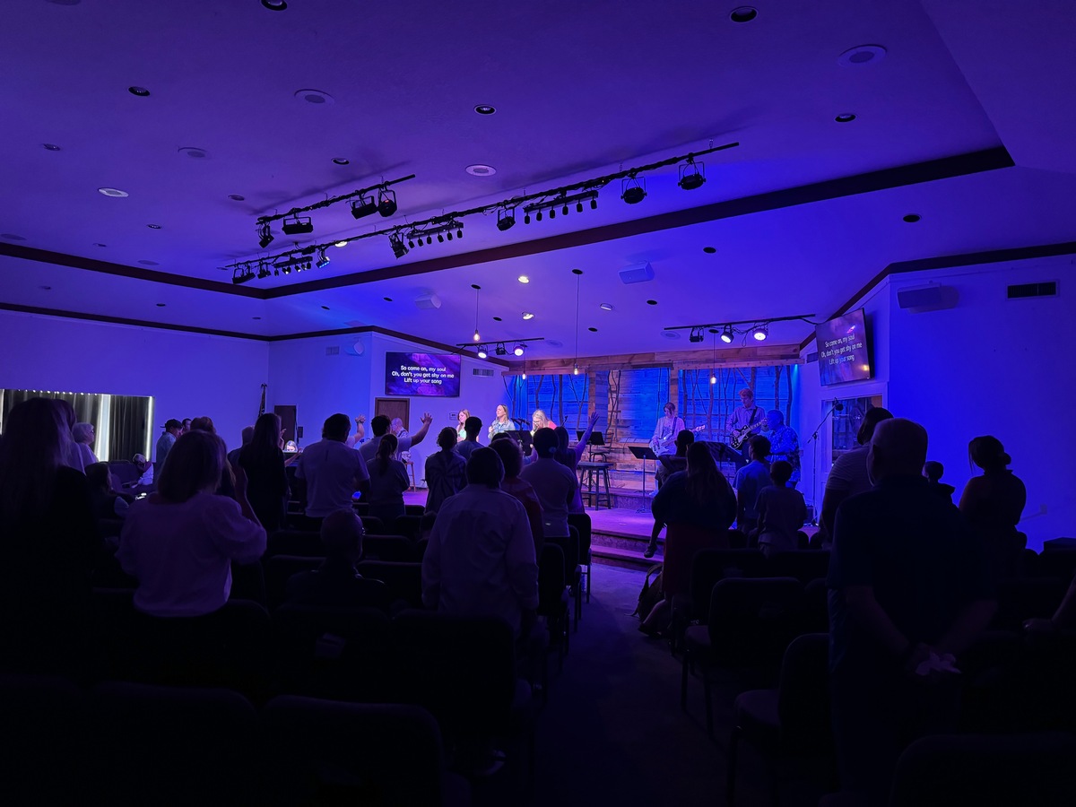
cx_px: 538
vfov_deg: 56.8
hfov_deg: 71.6
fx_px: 746
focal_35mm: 24
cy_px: 404
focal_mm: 6.76
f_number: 1.78
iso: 800
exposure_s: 1/37
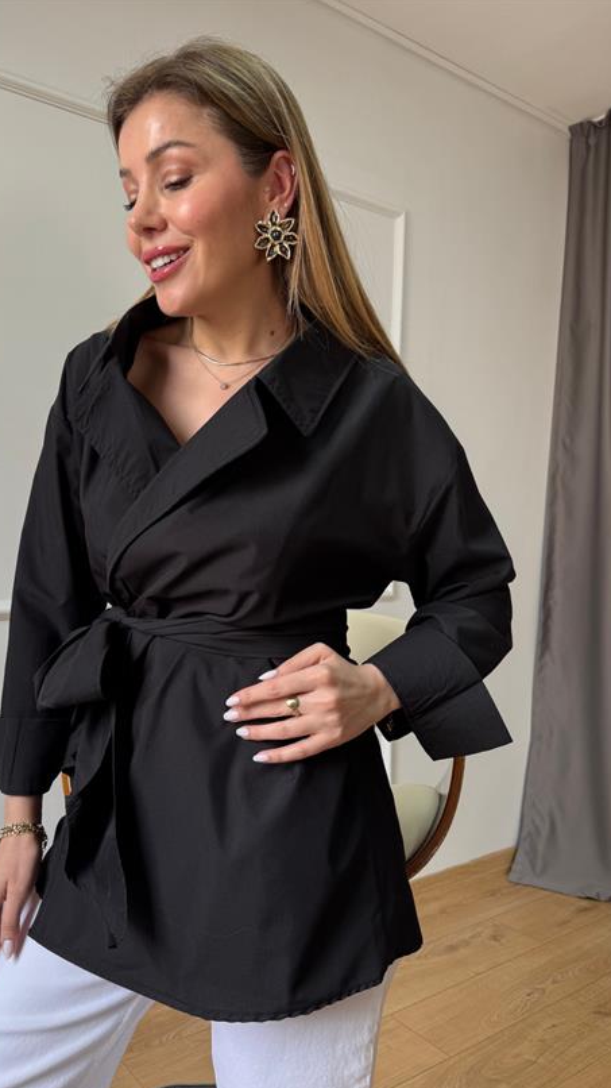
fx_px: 778
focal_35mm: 27
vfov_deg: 69.9
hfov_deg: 42.6
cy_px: 557
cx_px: 231
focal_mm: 6.76
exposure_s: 1/100
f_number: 1.78
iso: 80
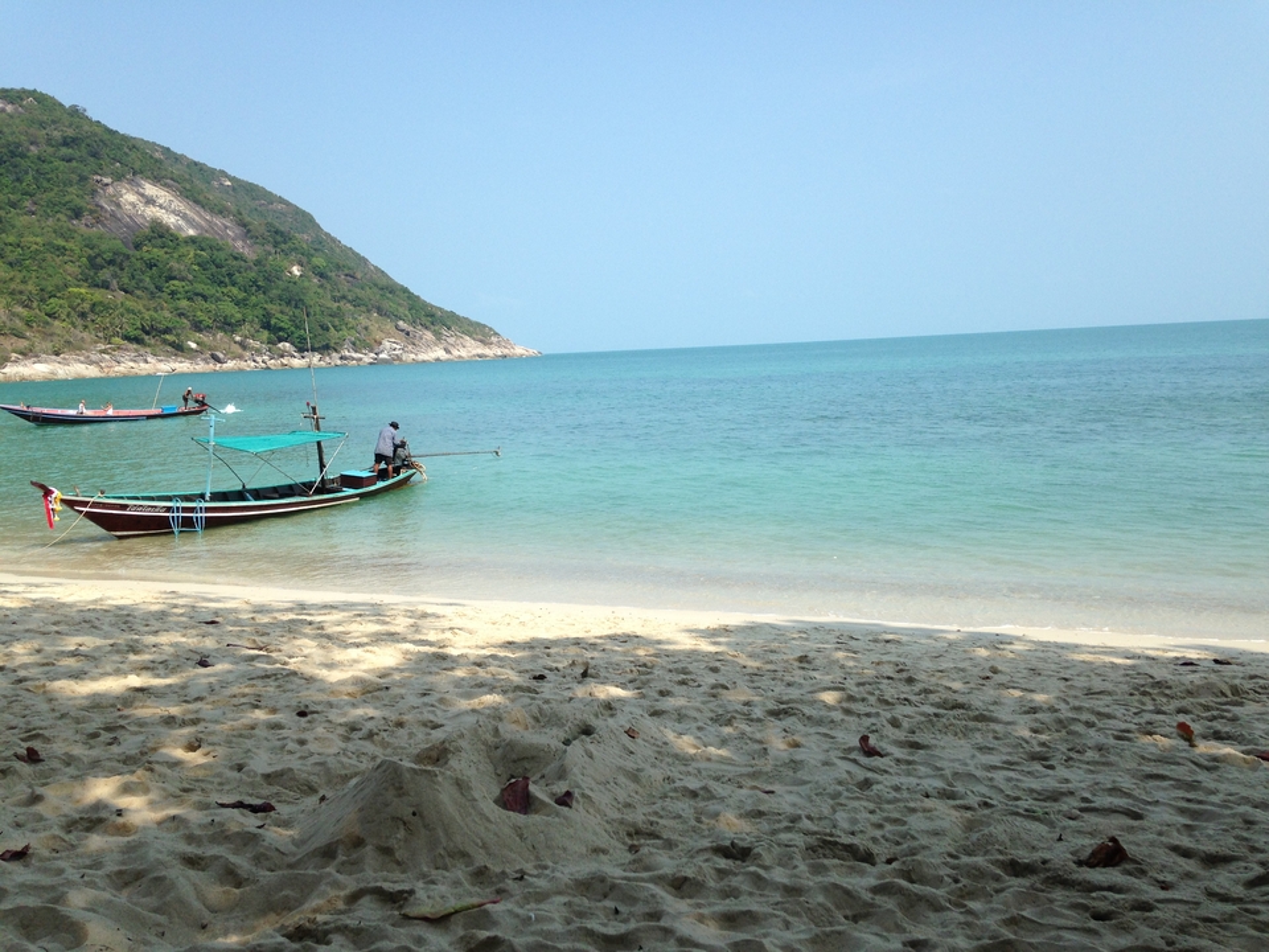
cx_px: 634
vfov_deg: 42.9
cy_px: 476
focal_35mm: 33
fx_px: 1210
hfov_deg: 55.4
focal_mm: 4.12
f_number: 2.4
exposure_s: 1/1506
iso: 50
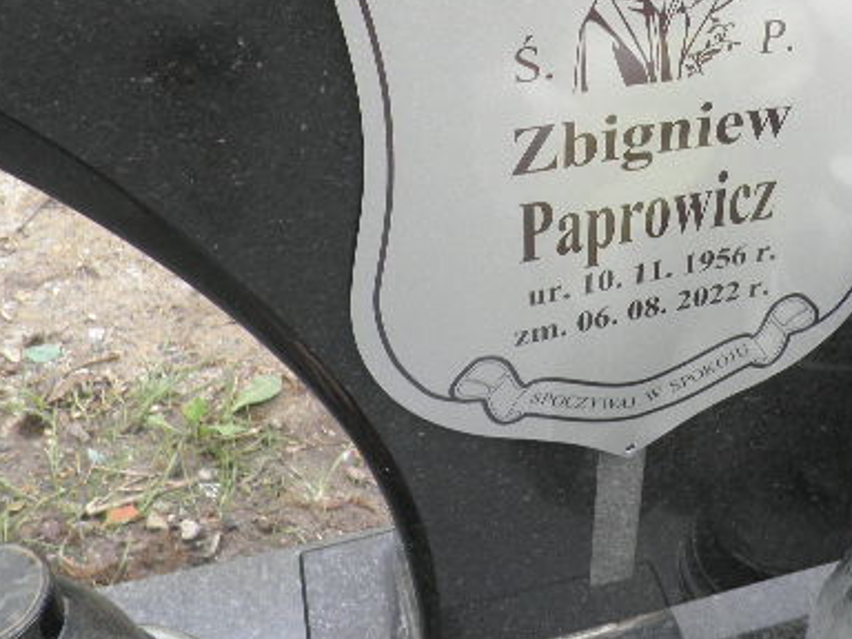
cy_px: 113
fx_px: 985
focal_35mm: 40
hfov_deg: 45.8
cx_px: 590
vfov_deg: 34.7
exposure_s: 1/160
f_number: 3.3
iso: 64
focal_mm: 4.3
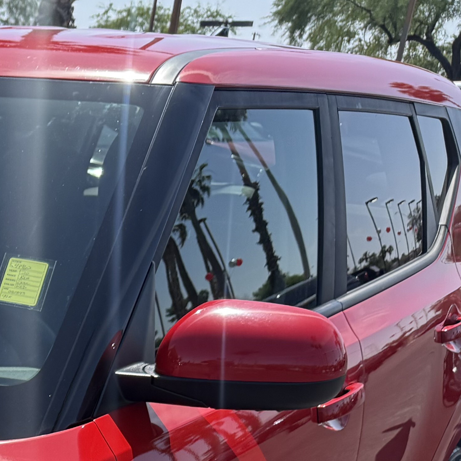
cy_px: 635
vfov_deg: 19.2
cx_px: -320
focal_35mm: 82
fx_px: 1236
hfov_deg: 17.8
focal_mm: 6.76
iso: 100
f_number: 1.78
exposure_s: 1/2525
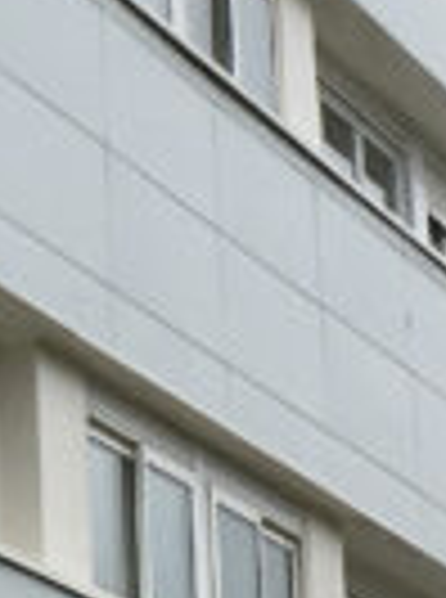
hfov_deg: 6.4
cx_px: -441
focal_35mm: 224
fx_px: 3867
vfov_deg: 8.8
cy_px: 4
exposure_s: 1/549
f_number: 2.2
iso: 25
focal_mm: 4.15
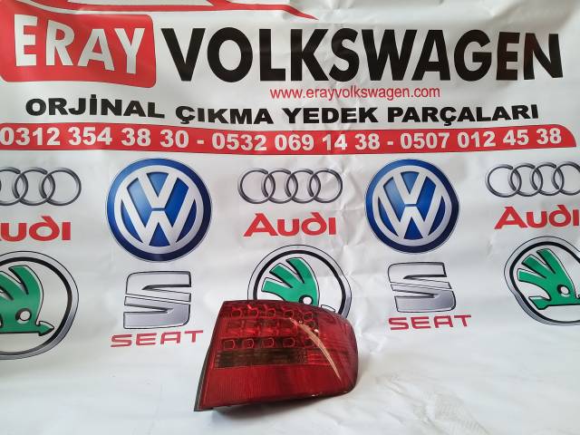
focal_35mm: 27
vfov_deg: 51.4
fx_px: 452
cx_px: 290
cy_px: 218
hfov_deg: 65.3
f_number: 1.7
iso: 50
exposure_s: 1/158
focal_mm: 3.93
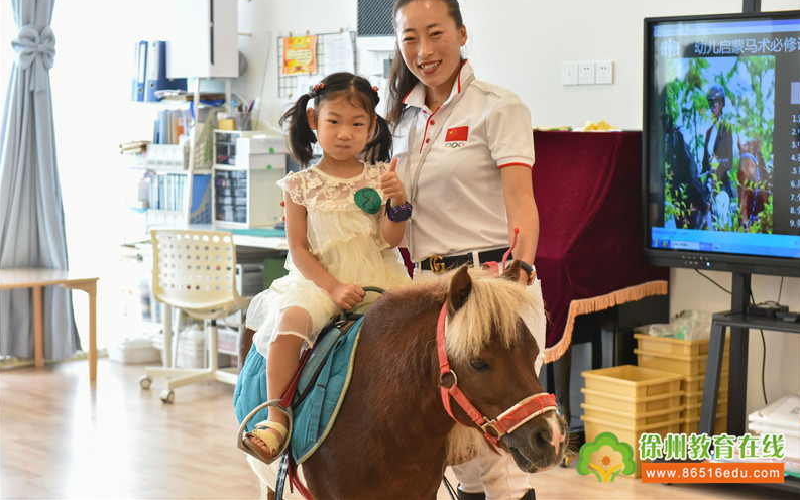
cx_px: 402
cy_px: 232
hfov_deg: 28.6
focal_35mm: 72
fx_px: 1570
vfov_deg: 18.1
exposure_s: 1/200
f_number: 4
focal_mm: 70
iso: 2000
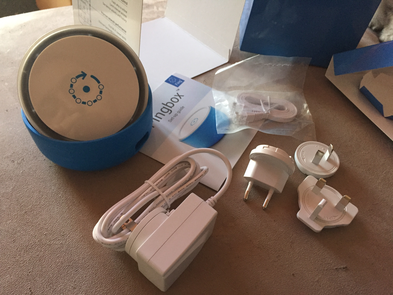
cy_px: 148
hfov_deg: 61.7
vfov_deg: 48.2
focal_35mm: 29
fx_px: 329
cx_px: 196
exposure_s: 1/33
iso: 250
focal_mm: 4.15
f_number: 2.2
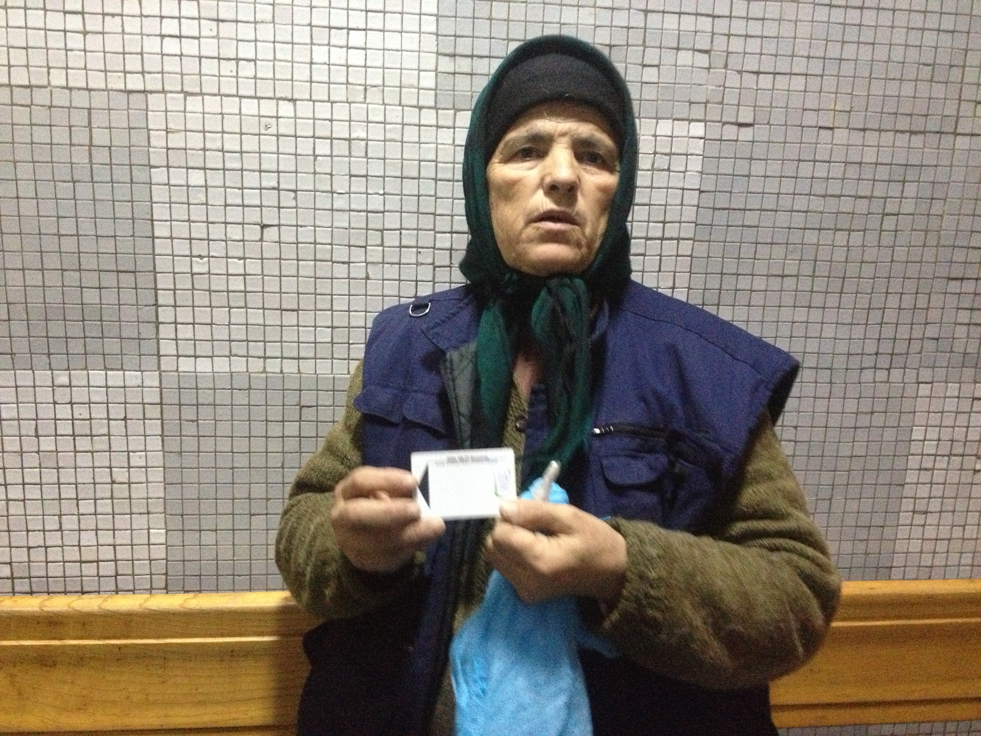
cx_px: 490
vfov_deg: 40.7
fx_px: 992
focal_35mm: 35
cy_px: 368
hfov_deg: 52.6
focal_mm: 4.28
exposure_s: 1/15
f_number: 2.4
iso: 800
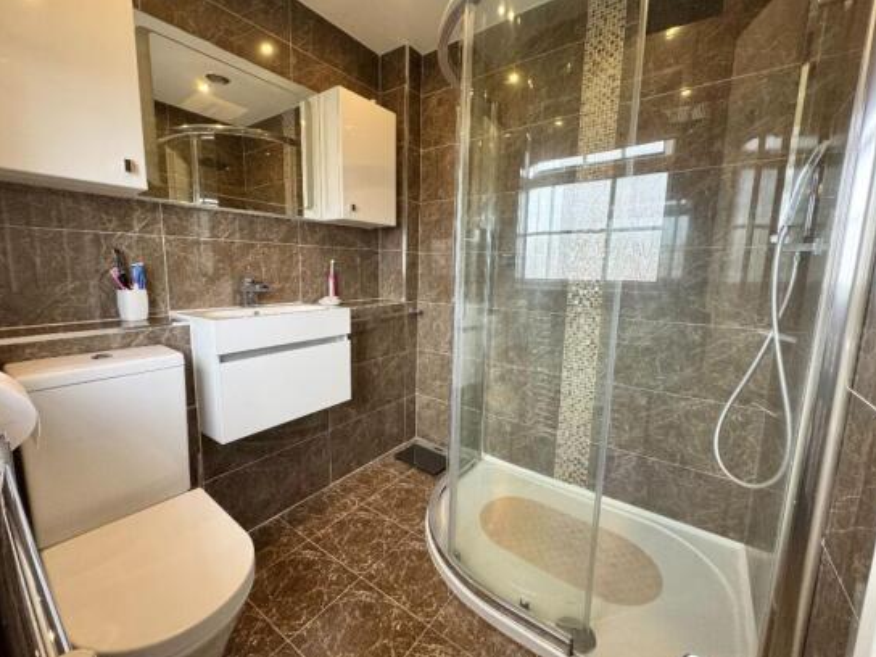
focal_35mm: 15
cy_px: 324
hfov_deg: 98.1
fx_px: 380
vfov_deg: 81.7
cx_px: 415
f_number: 2.2
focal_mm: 2.22
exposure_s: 1/99
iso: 200
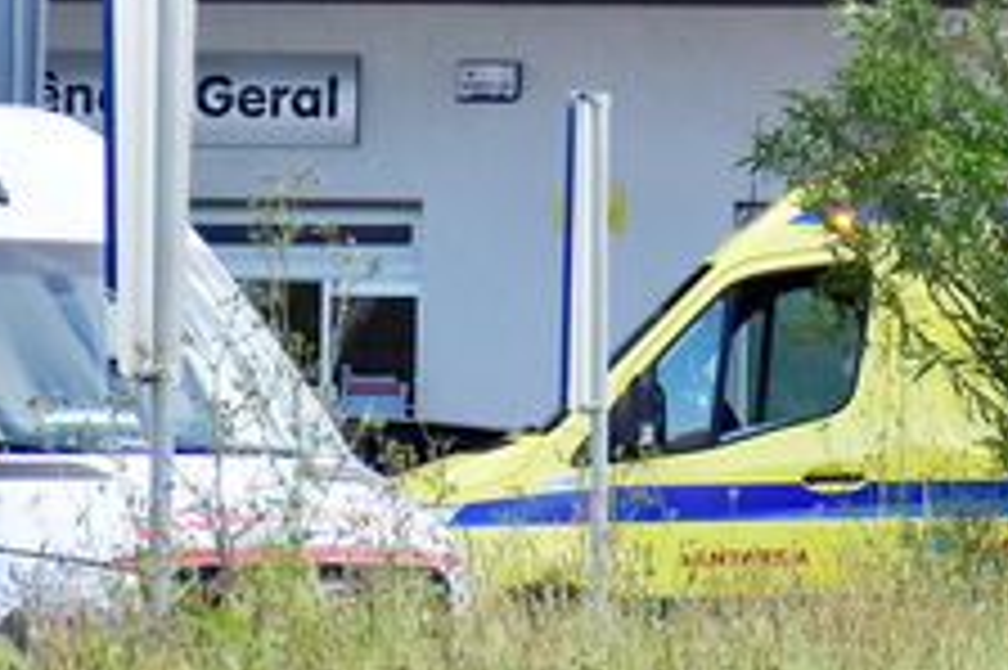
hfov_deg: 5.3
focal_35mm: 387
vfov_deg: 3.5
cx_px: 1012
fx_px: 10828
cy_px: -7
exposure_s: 1/2000
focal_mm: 62
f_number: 5.6
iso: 800
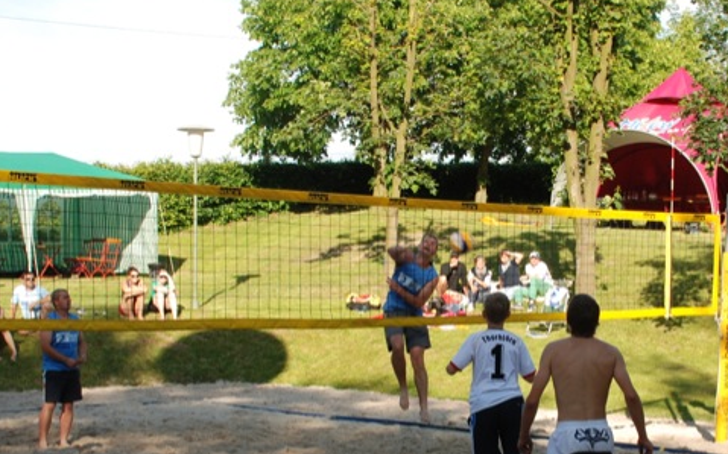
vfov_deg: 17.9
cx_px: 471
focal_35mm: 72
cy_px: 353
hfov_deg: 28.5
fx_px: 1428
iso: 100
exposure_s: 1/125
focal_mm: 22
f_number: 5.6
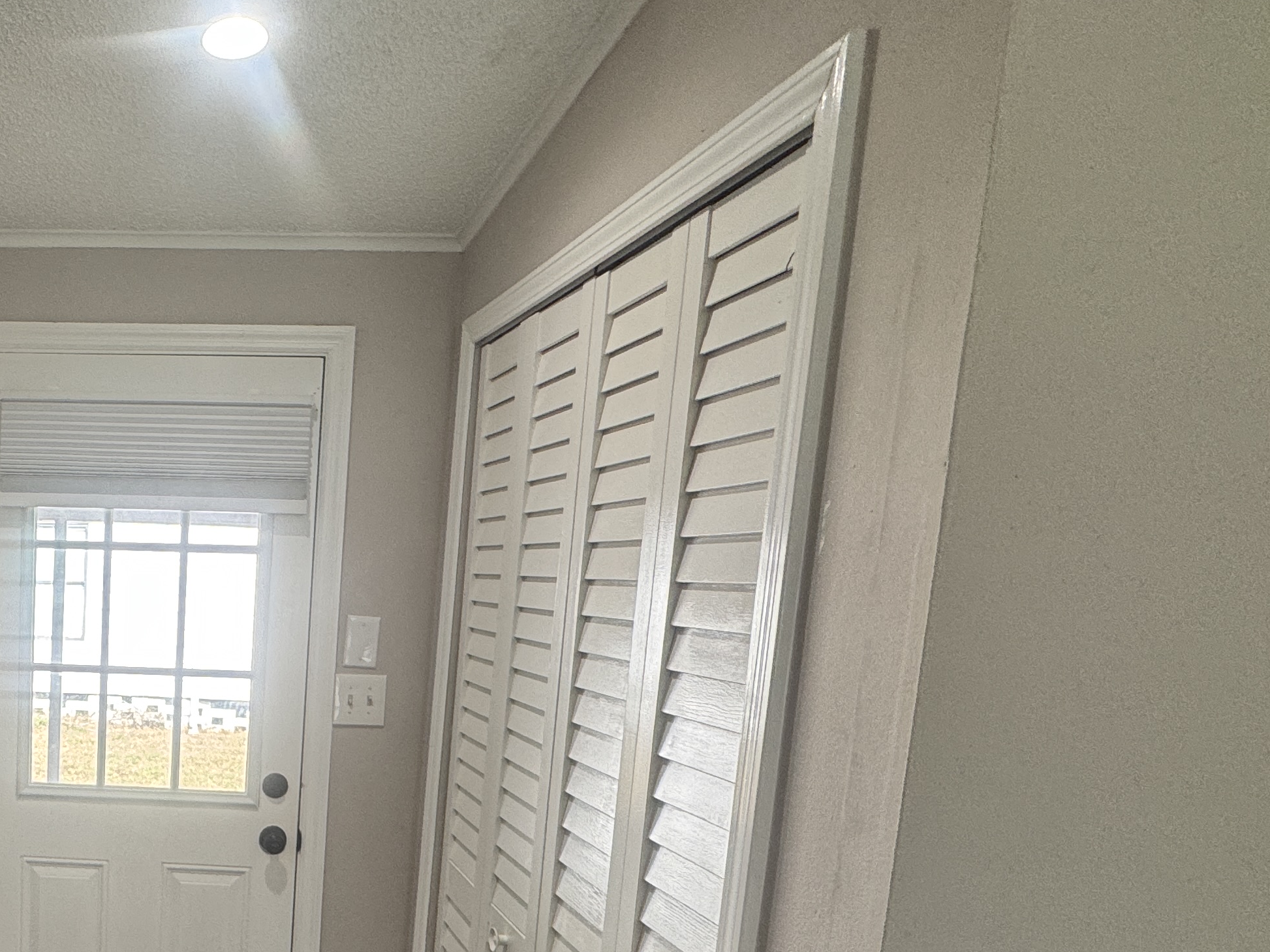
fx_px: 1064
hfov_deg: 53.1
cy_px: 696
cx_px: 102
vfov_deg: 46.8
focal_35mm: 29
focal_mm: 2.22
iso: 125
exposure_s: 1/120
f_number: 2.2
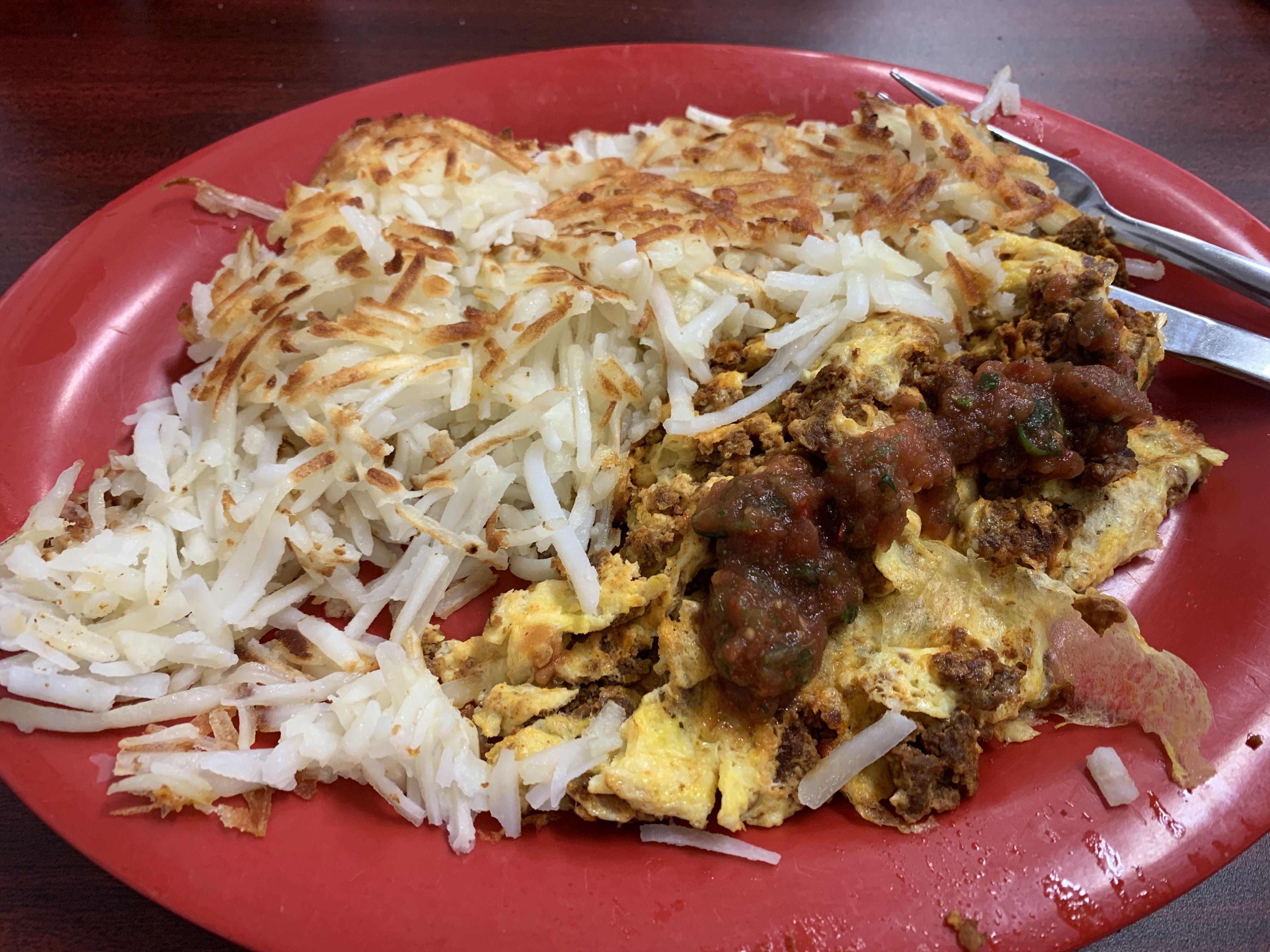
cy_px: 476
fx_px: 954
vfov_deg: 53.1
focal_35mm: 26
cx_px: 635
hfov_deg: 67.3
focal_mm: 4.25
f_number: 1.8
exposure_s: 1/60
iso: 160
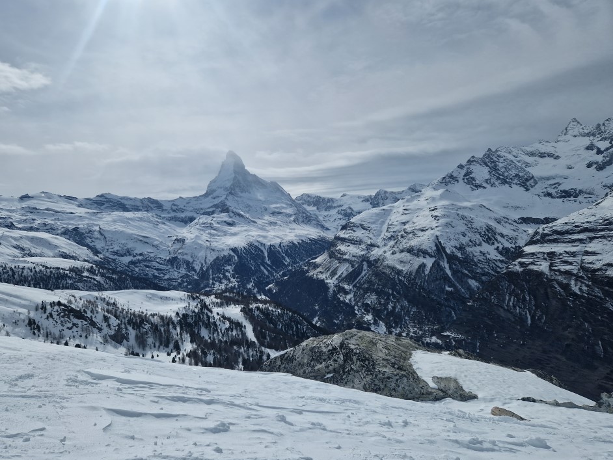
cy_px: 238
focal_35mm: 25
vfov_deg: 54.9
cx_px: 281
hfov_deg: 69.3
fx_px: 443
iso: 50
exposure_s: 1/9792
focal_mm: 5.4
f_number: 1.8
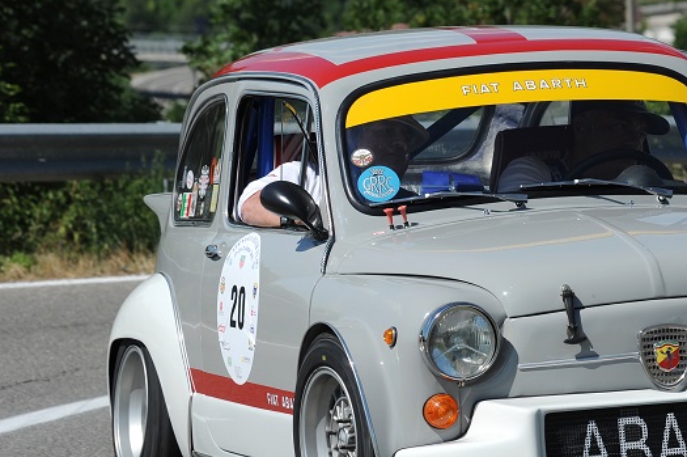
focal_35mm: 276
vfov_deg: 5.0
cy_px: 337
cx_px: 565
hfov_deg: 7.5
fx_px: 5262
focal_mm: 145
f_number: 8
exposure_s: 1/640
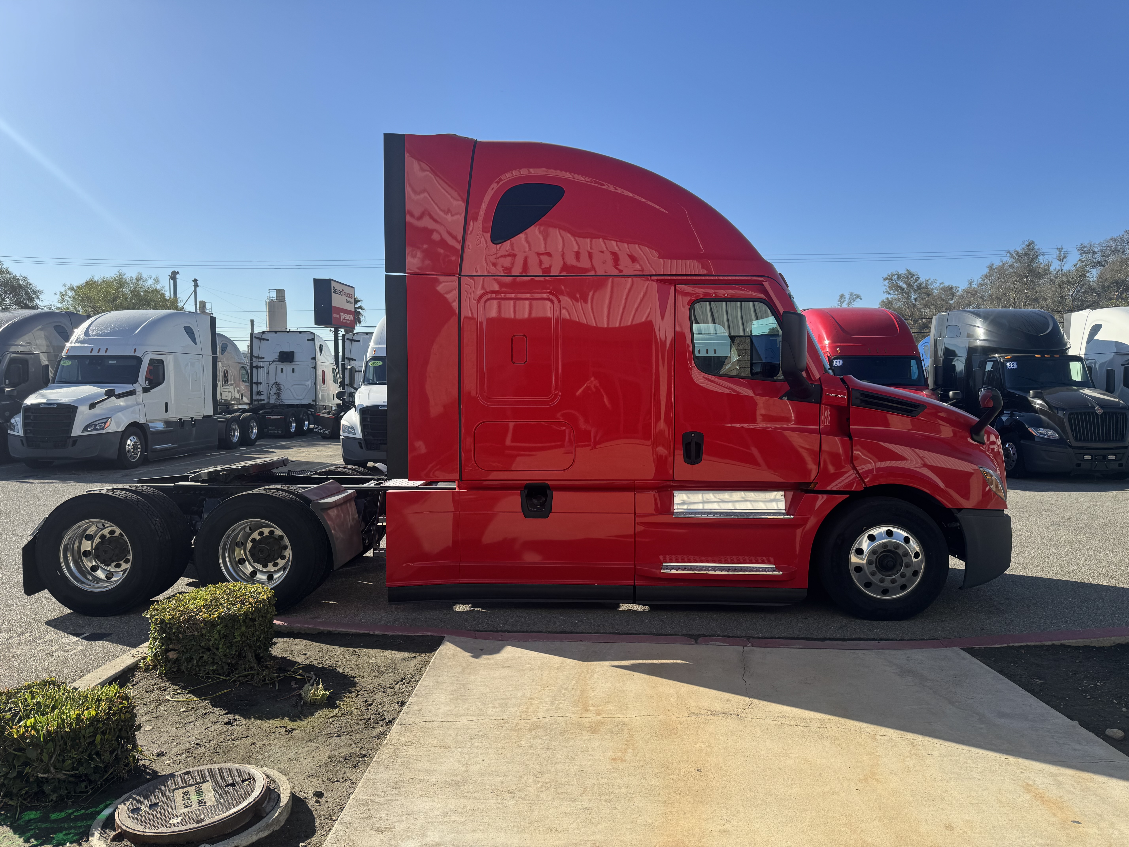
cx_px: 564
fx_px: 783
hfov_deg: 71.6
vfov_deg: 56.8
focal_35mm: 24
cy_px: 424
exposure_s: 1/3247
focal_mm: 6.76
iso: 80
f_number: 1.78
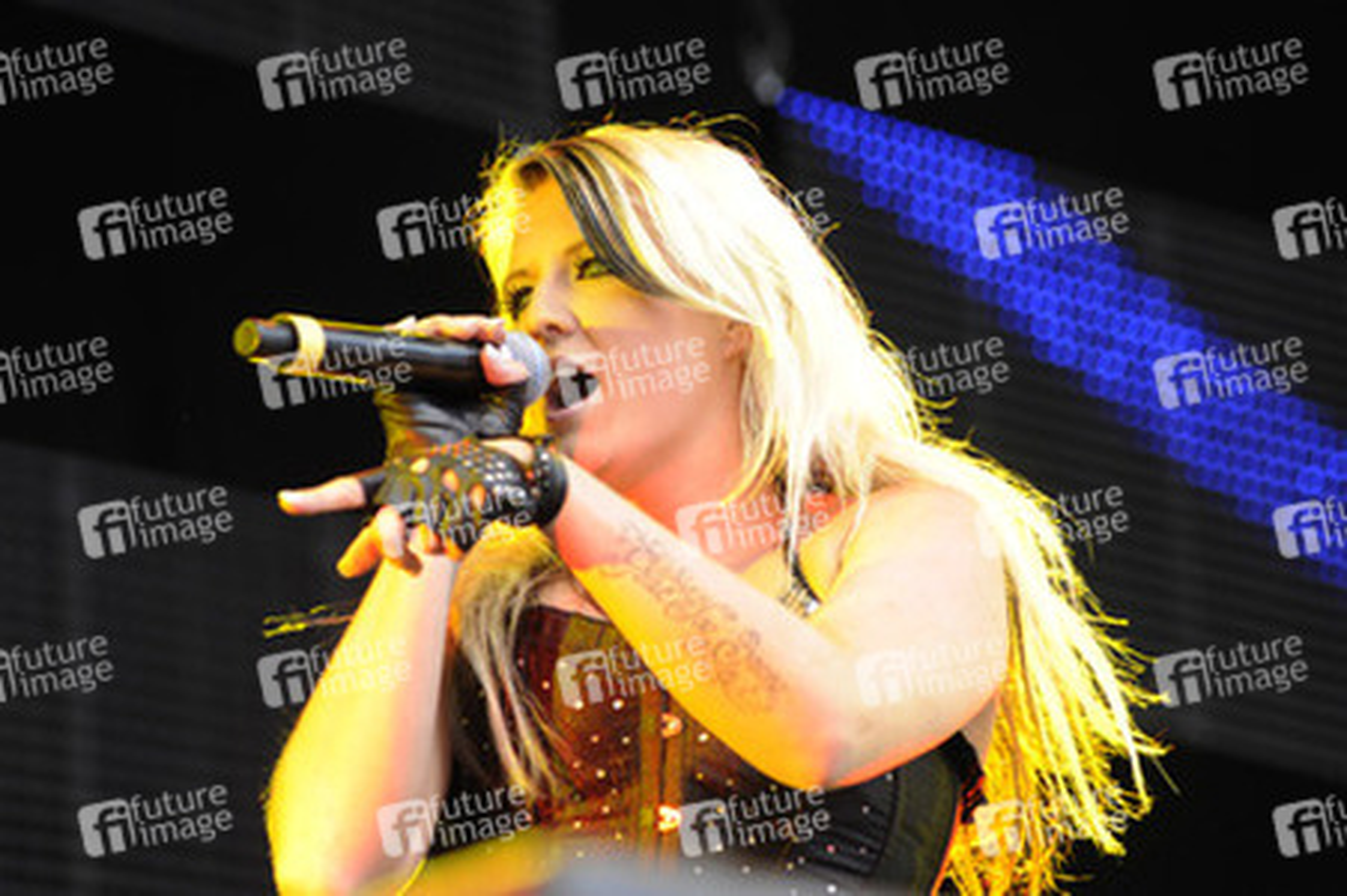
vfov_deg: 6.5
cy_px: 448
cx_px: 674
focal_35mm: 210
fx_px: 7852
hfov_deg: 9.8
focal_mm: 210
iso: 800
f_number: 7.1
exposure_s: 1/250
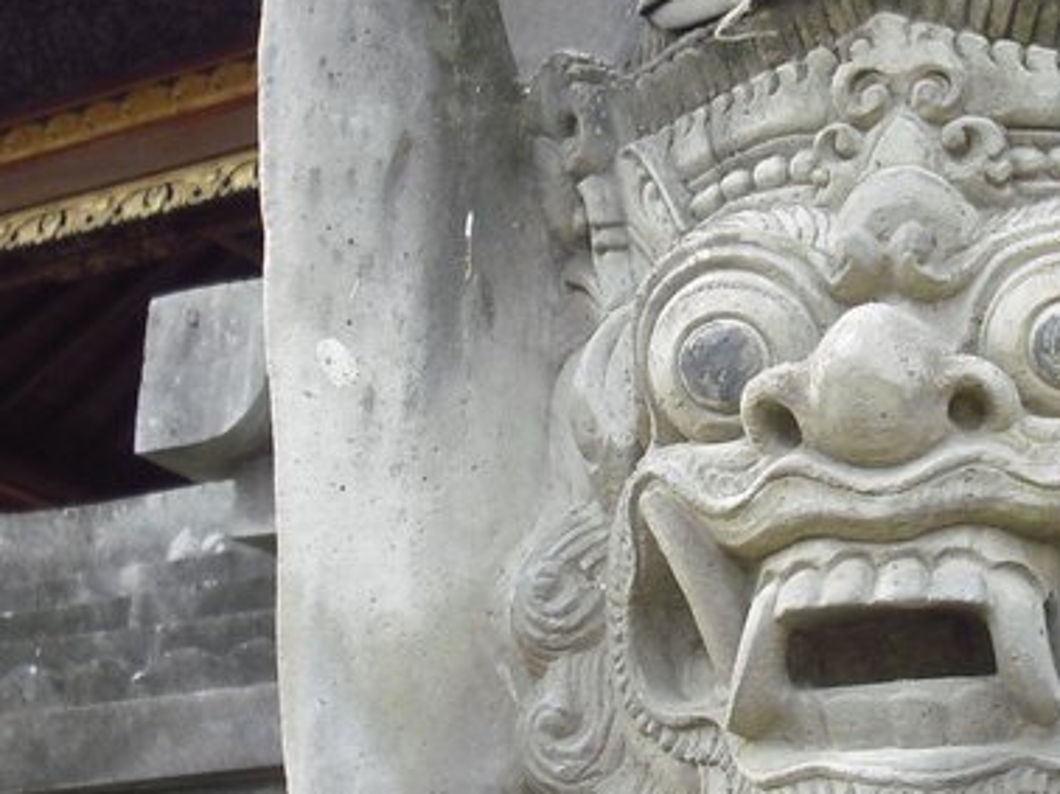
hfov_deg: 19.0
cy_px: 365
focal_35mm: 103
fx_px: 3152
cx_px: 785
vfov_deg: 14.3
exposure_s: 1/200
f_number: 2.8
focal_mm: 6.2
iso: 100
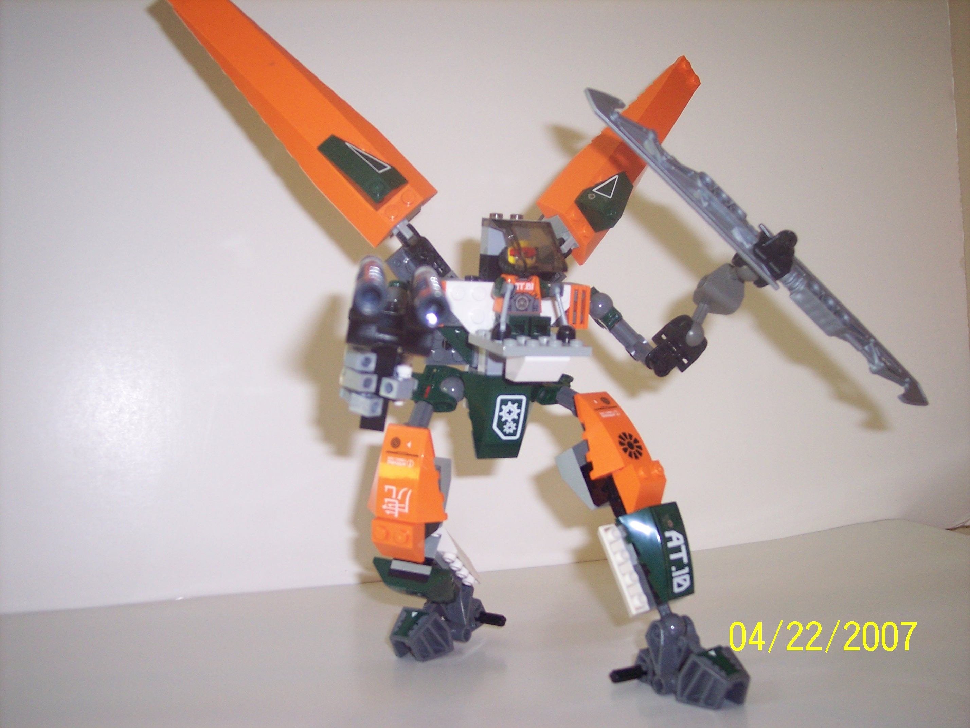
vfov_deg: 36.8
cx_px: 485
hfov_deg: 47.9
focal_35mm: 39
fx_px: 1093
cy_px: 364
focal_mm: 8
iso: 140
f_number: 2.8
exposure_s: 1/60
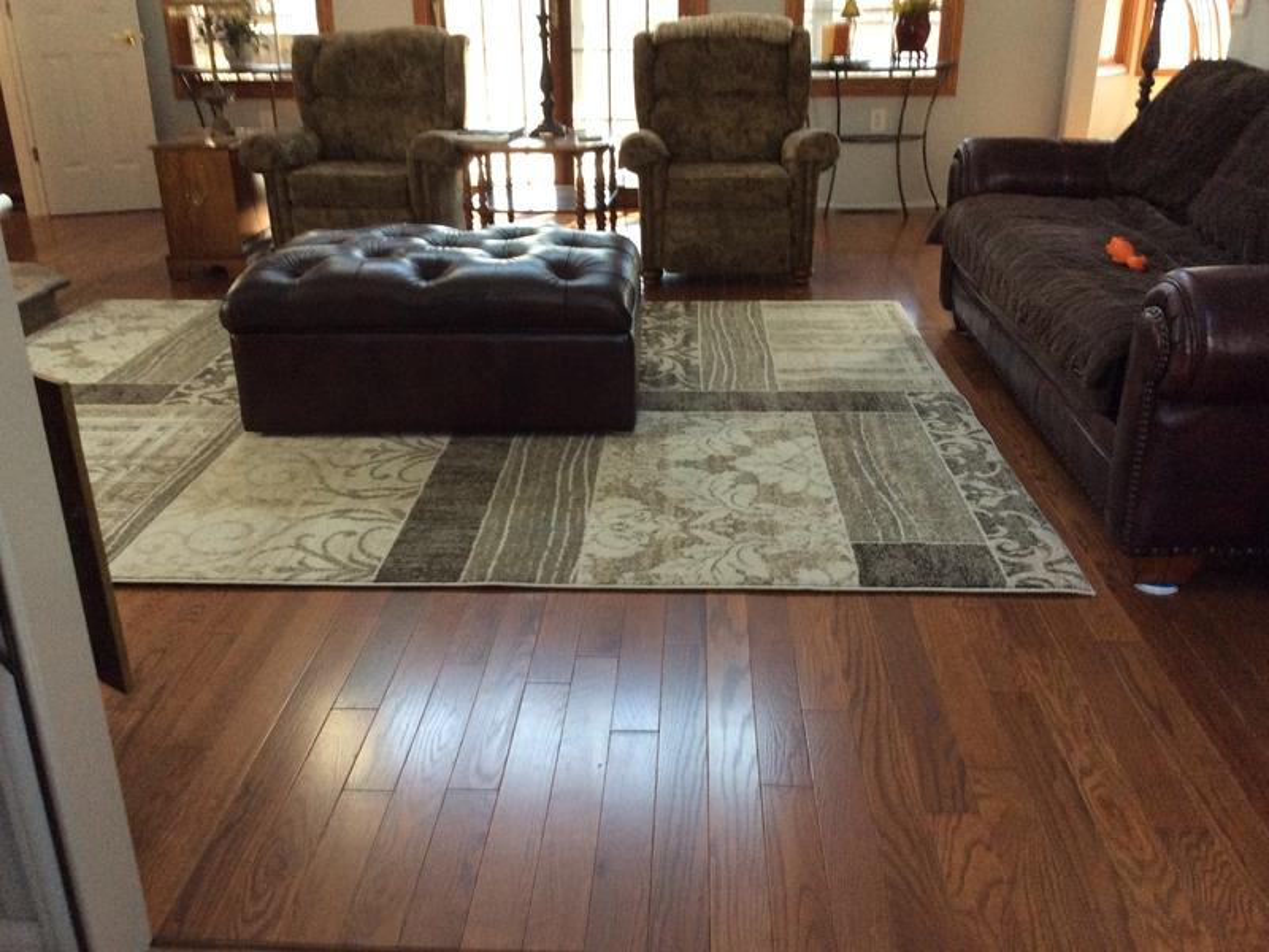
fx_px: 1173
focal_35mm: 32
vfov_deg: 44.2
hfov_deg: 56.8
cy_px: 476
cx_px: 634
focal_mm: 3.3
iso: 160
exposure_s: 1/24
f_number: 2.4
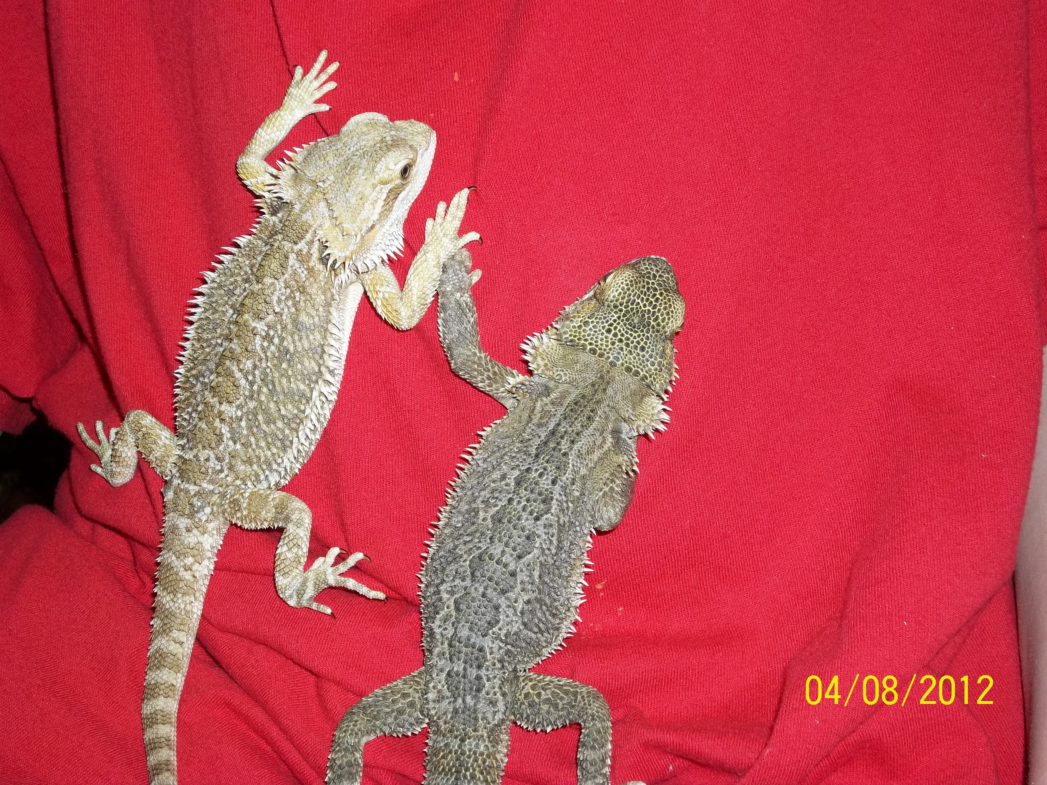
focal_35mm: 52
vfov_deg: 28.0
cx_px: 524
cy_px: 392
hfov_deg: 36.8
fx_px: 1573
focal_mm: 9.3
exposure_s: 1/40
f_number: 5
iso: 80
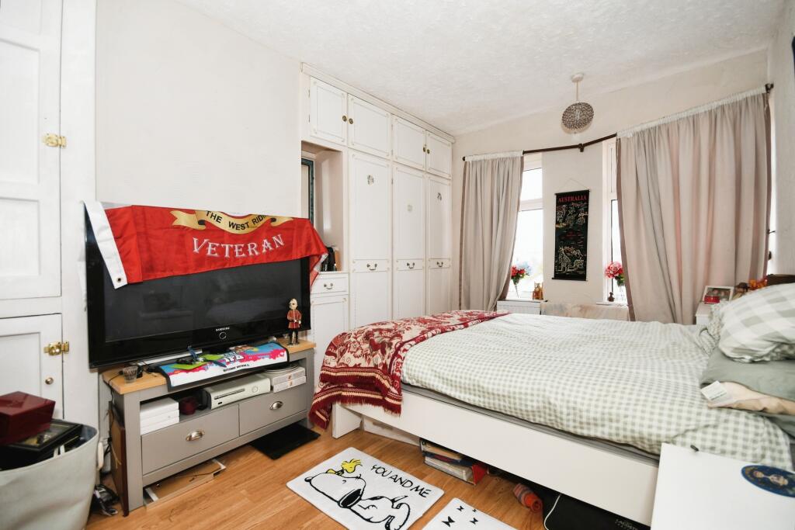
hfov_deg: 100.4
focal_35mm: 15
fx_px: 331
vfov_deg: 77.3
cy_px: 265
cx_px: 398
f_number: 8
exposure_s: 1/60
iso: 400
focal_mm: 10
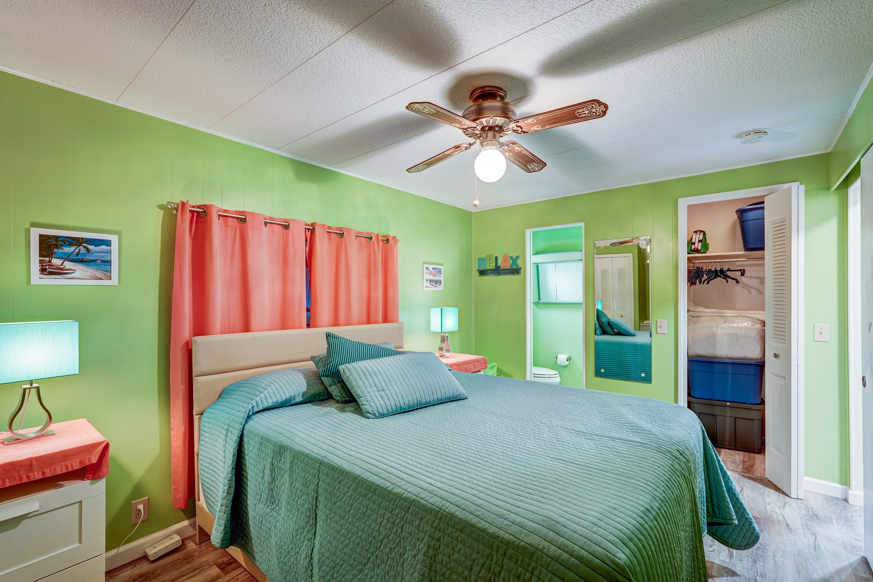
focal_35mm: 16
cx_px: 436
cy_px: 291
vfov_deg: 73.8
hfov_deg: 96.7
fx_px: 388
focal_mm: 16
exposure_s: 1/3.33
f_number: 8
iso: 400
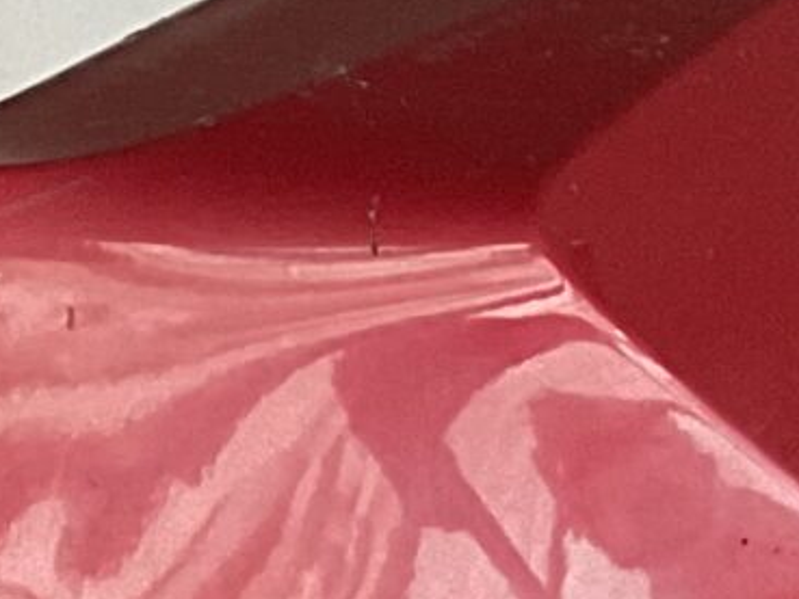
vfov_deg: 6.6
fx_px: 4641
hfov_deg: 8.4
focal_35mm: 201
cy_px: 1922
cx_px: -1540
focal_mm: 3
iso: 160
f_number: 1.8
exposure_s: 1/60
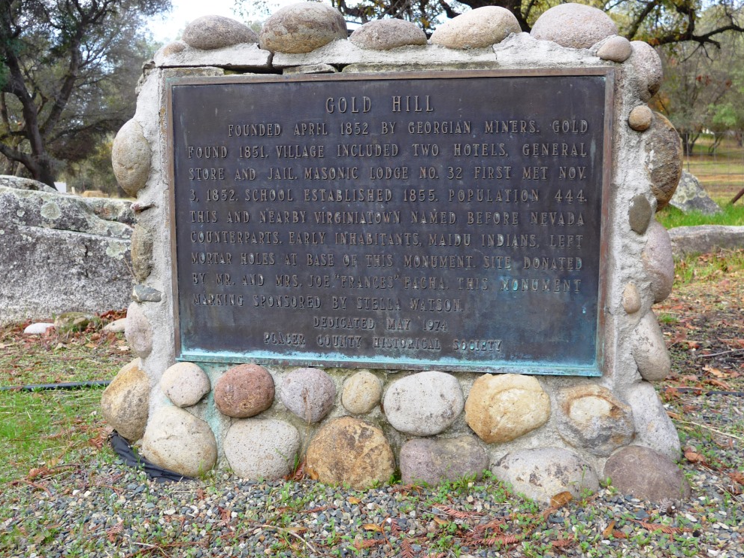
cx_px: 383
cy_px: 270
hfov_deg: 60.0
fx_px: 645
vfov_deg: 46.8
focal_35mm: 30
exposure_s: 1/160
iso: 80
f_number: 2.8
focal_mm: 6
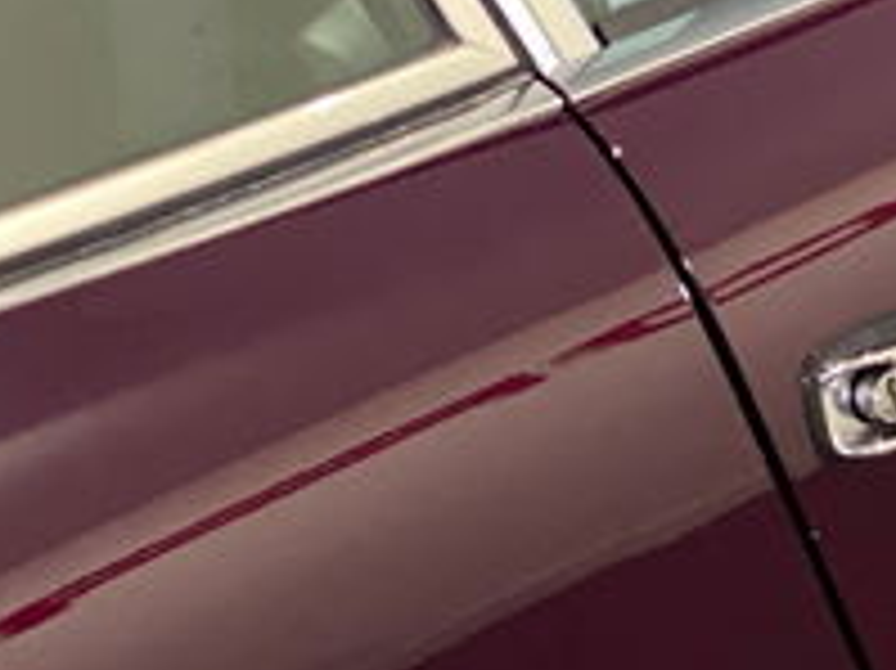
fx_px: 5200
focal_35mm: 201
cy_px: -85
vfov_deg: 7.3
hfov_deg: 9.5
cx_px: 1414
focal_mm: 6
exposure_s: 1/23
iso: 500
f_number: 2
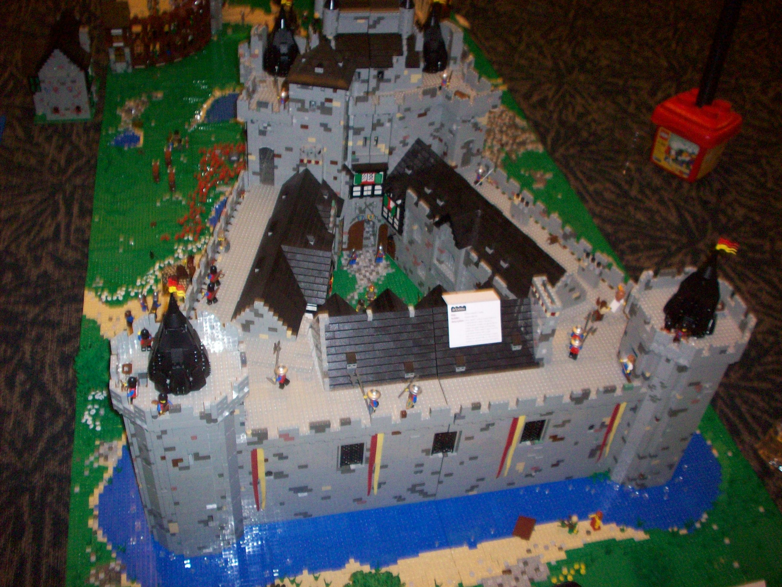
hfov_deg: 50.1
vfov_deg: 38.7
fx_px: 836
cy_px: 294
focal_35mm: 37
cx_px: 391
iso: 200
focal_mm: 6.2
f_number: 2.8
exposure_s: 1/64
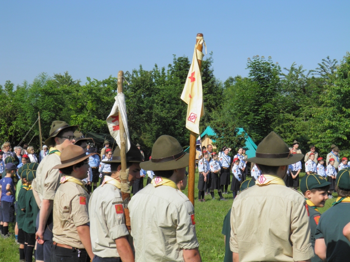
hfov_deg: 31.2
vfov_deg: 23.7
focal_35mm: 62
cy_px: 131
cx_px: 175
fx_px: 627
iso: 50
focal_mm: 11.2
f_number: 3.8
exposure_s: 1/800
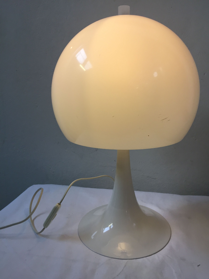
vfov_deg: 61.7
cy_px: 140
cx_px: 104
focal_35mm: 29
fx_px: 233
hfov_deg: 48.2
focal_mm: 4.15
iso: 50
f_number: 2.2
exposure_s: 1/33
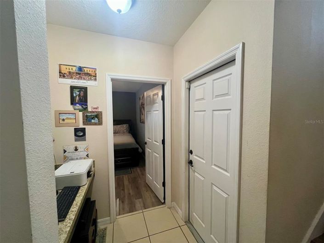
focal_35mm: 13
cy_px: 122
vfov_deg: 89.9
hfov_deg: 106.2
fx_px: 122
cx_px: 162
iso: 320
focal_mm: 1.57
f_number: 1.8
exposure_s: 1/60
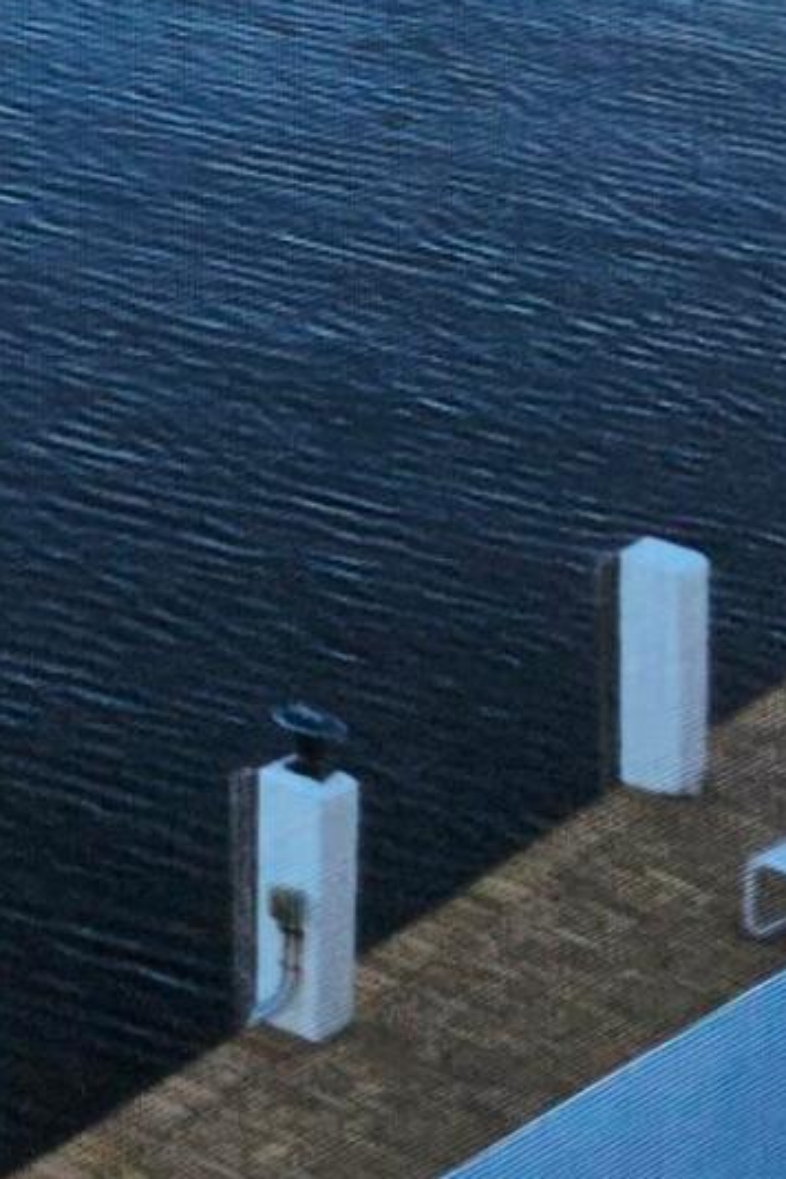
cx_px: -2303
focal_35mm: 129
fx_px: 4224
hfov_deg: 7.6
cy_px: -1133
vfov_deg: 13.7
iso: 12
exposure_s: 1/182
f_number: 1.7
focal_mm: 6.3
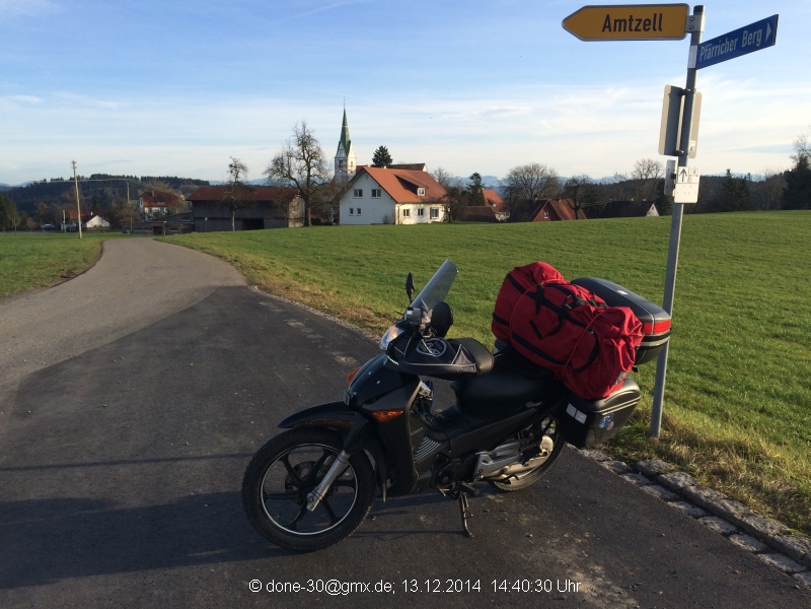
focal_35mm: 29
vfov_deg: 48.2
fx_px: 679
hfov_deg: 61.7
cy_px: 304
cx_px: 406
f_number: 2.2
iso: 32
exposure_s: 1/1208
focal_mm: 4.15
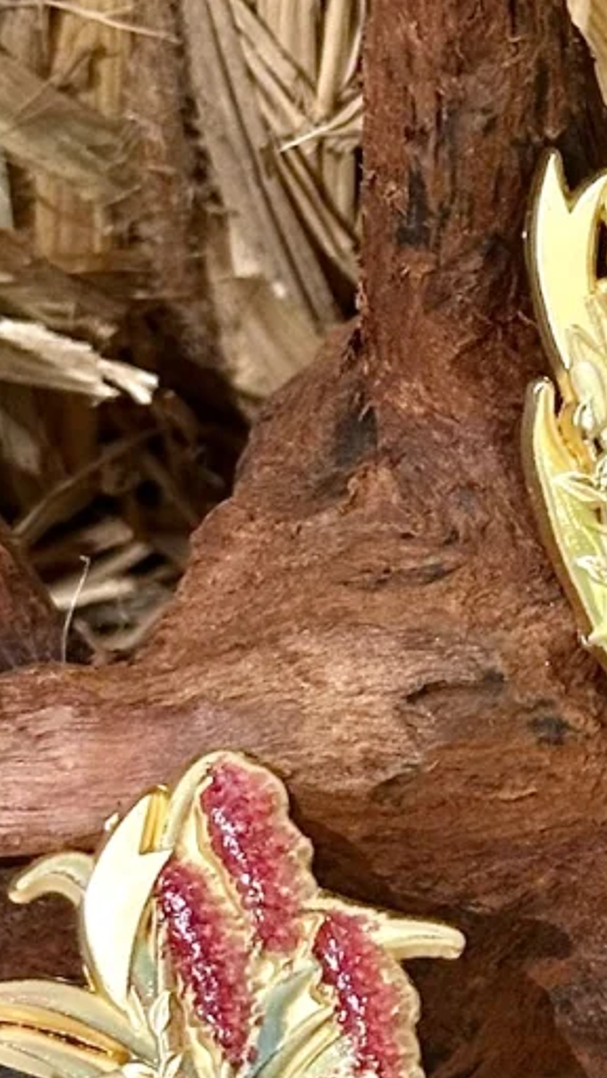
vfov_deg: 14.6
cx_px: 712
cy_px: 799
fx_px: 4206
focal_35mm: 147
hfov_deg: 8.2
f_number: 1.78
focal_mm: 6.86
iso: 80
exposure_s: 1/50
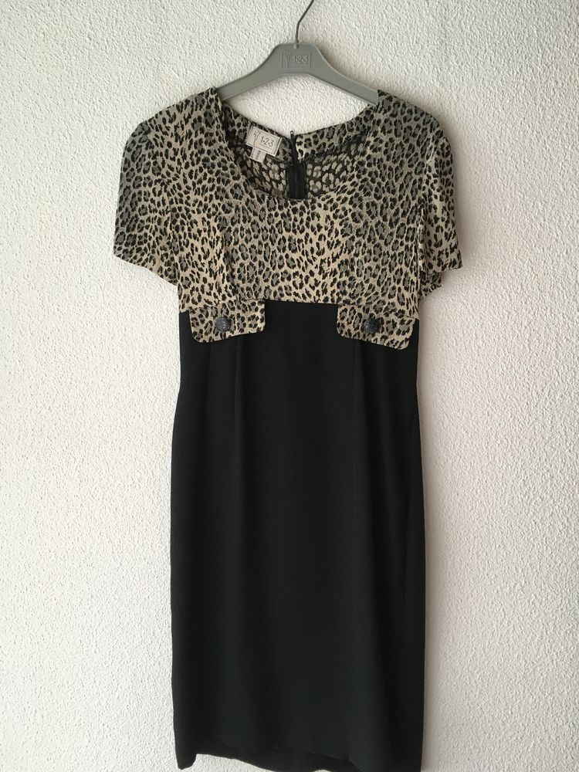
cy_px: 386
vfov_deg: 61.7
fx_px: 647
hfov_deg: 48.2
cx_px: 290
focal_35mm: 29
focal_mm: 4.15
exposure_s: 1/33
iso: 100
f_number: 2.2
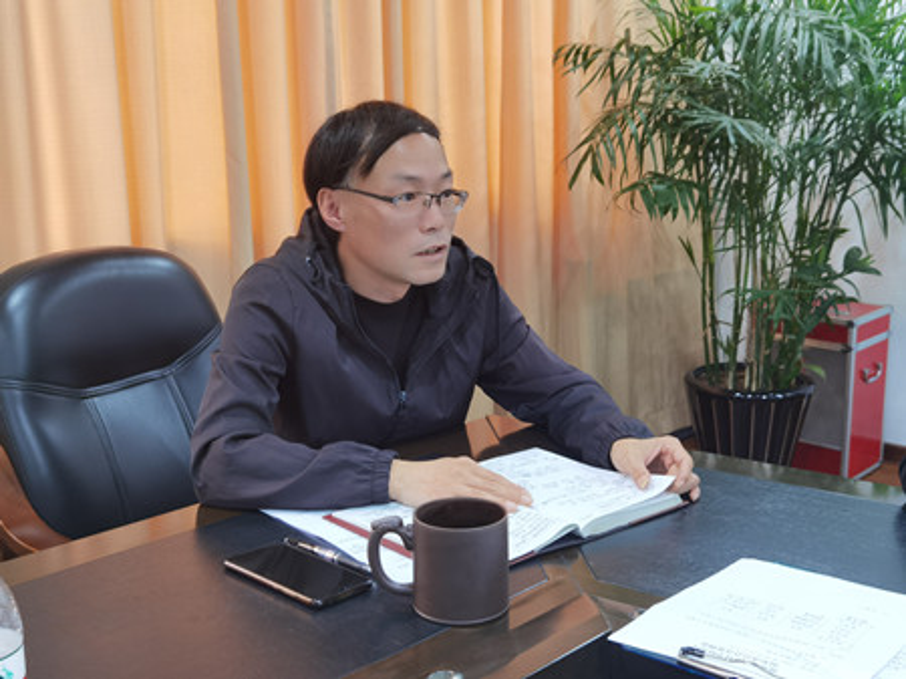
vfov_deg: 32.8
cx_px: 453
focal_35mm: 44
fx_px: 1151
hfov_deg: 43.0
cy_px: 340
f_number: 1.9
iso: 100
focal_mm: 6.71
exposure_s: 1/50
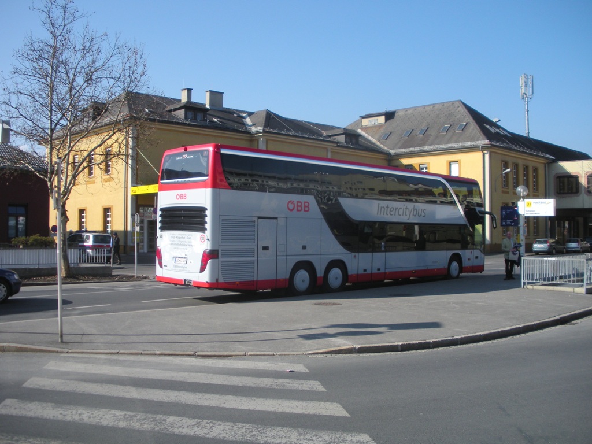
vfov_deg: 39.7
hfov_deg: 51.4
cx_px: 296
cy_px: 222
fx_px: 616
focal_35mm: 36
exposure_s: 1/656
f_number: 3.5
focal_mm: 6.3
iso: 64
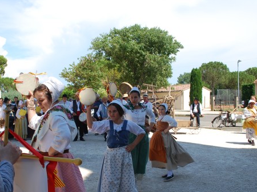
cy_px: 122
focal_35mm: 37
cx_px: 98
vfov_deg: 38.4
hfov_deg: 49.7
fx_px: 275
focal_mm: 18
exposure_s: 1/200
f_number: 7.1
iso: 100
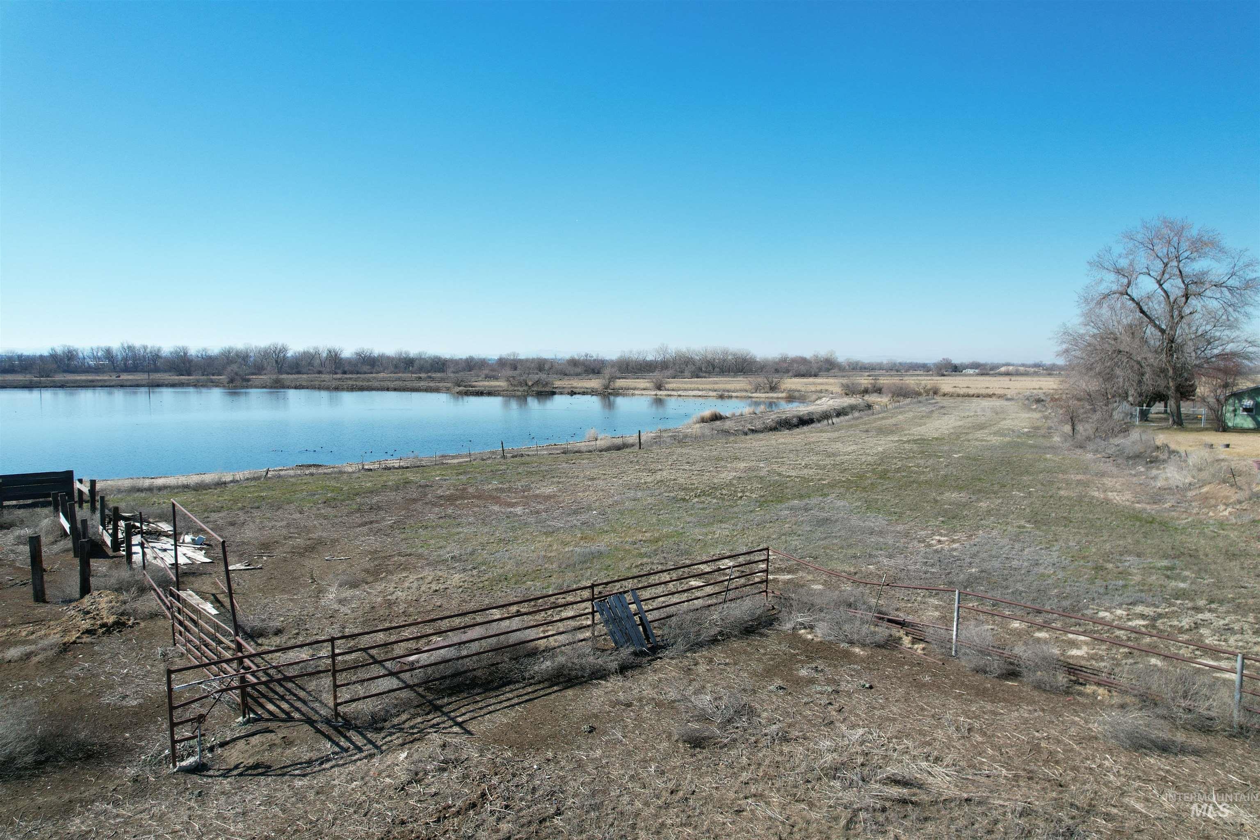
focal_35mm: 22
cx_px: 630
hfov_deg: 78.6
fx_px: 770
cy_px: 420
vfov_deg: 57.2
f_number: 2.8
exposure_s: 1/1500
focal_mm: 8.38
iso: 110
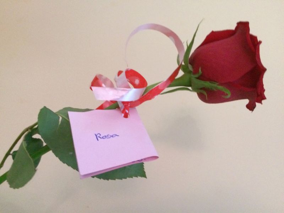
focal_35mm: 29
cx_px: 142
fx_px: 238
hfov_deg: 61.7
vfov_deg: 48.2
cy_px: 106
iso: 500
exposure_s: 1/17
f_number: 2.2
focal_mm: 4.15
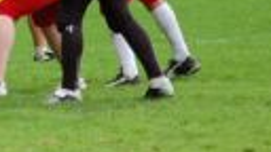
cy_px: -44
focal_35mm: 749
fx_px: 5381
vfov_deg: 1.6
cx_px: -132
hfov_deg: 2.9
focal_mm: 135
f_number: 4.5
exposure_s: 1/500
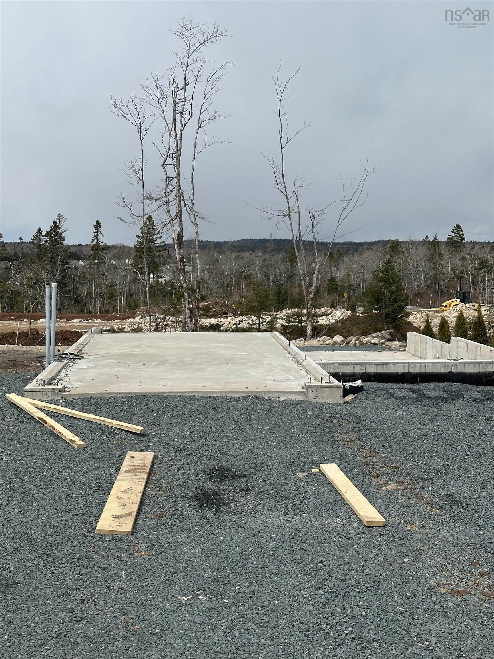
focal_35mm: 48
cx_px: 247
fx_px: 913
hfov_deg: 30.3
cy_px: 330
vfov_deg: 39.7
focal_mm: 6.86
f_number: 1.78
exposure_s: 1/6211
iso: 64
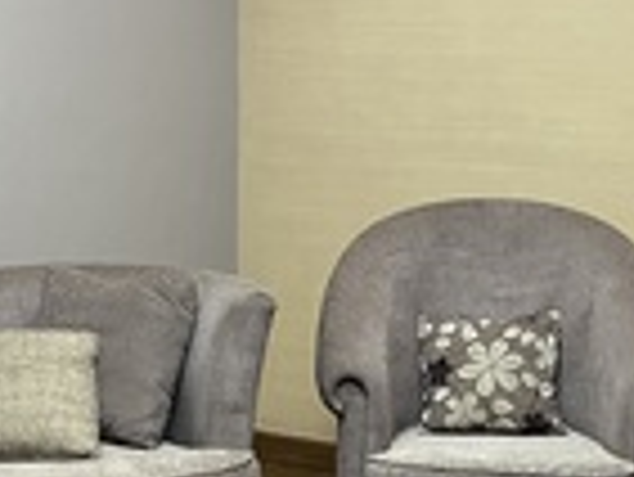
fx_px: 1540
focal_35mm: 84
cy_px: 461
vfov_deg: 17.2
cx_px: 272
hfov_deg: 23.2
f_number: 1.6
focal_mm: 5.1
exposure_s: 1/50
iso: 400
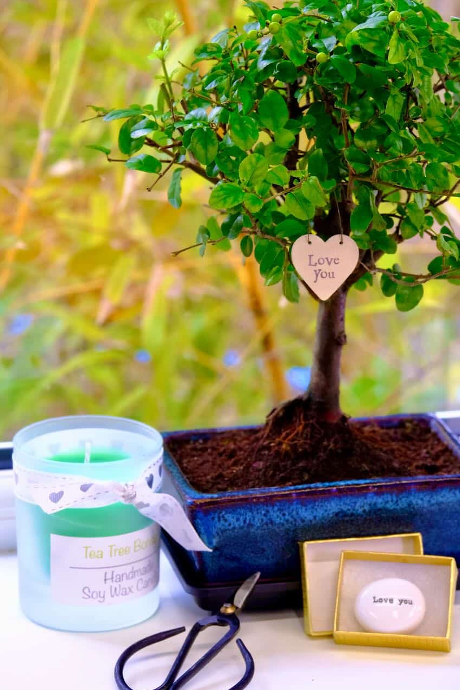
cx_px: 231
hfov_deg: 10.0
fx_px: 2626
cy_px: 346
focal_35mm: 137
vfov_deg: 15.0
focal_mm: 90.4
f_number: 6.4
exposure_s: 1/50
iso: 2000
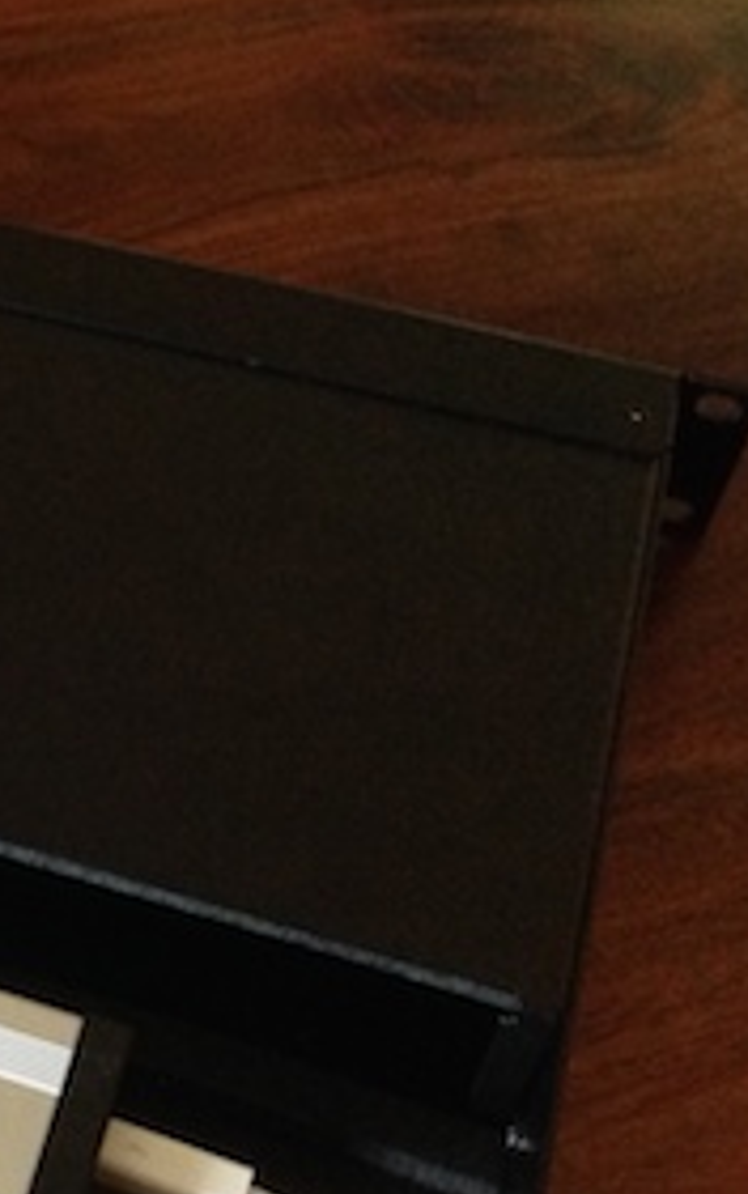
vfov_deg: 26.1
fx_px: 2573
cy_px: 735
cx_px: -446
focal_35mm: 79
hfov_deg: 15.1
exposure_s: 1/15
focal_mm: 4.28
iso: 400
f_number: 2.4
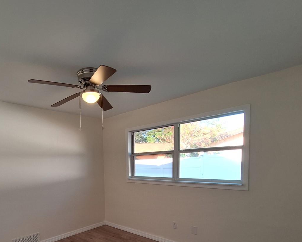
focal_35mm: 20
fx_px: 179
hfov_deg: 77.1
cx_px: 94
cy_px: 174
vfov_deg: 64.9
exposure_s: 1/60
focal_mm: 1.74
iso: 50
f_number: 2.2
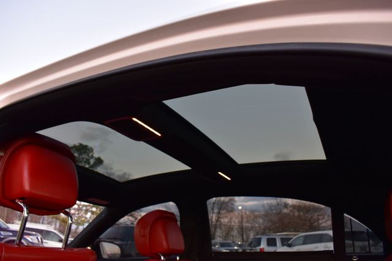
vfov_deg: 47.9
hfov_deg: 67.4
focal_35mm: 27
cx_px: 196
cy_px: 130
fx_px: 294
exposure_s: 1/15
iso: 720
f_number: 6.3
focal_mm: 18
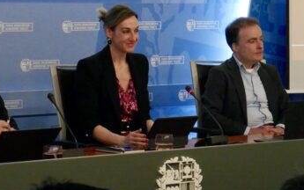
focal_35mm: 154
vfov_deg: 8.5
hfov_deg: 13.6
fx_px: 1277
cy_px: -14
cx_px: 159
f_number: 10
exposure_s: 1/80
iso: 2500
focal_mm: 36
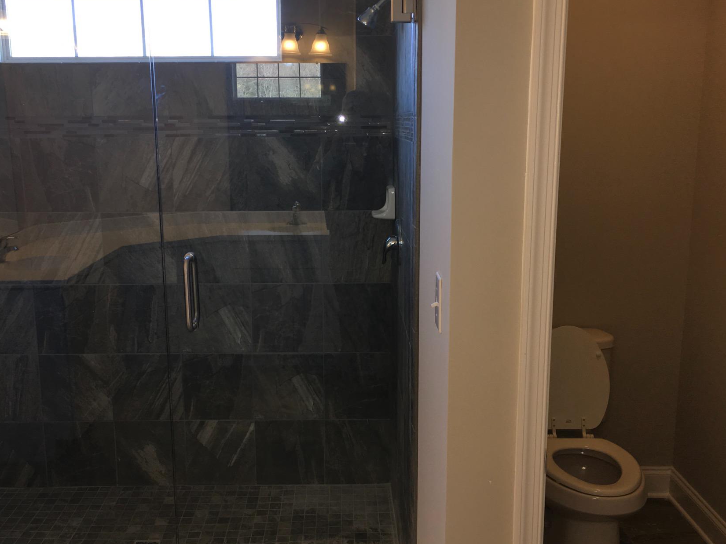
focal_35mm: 36
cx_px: 328
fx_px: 755
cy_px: 275
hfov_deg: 51.3
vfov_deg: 39.6
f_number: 2.2
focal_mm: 4.15
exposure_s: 1/30
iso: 25
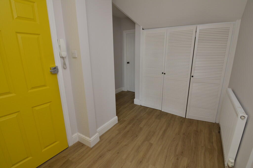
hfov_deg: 95.1
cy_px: 84
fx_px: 116
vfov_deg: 71.8
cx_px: 126
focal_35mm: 16
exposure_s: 1/60
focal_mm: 11
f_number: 7.1
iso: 800
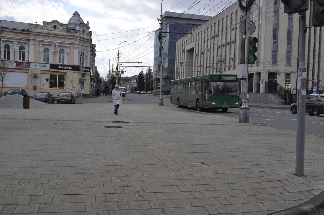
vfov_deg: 36.8
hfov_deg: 53.1
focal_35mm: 36
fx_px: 324
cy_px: 108
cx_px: 162
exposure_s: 1/250
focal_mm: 24
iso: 100
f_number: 8
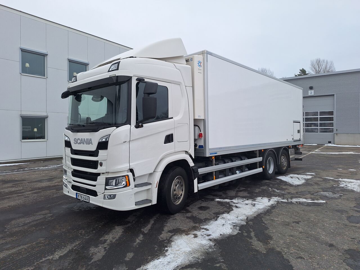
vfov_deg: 58.9
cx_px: 180
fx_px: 239
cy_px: 135
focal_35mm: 23
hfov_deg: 73.9
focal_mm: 5.54
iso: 40
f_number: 1.8
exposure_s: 1/912
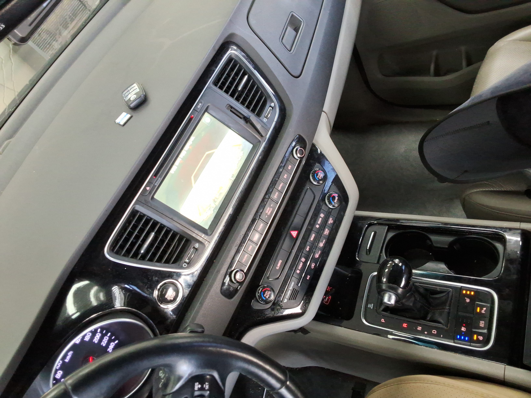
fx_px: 430
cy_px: 199
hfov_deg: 63.4
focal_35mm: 28
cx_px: 266
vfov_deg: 49.7
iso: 146
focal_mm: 2.91
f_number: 1.9
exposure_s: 1/40
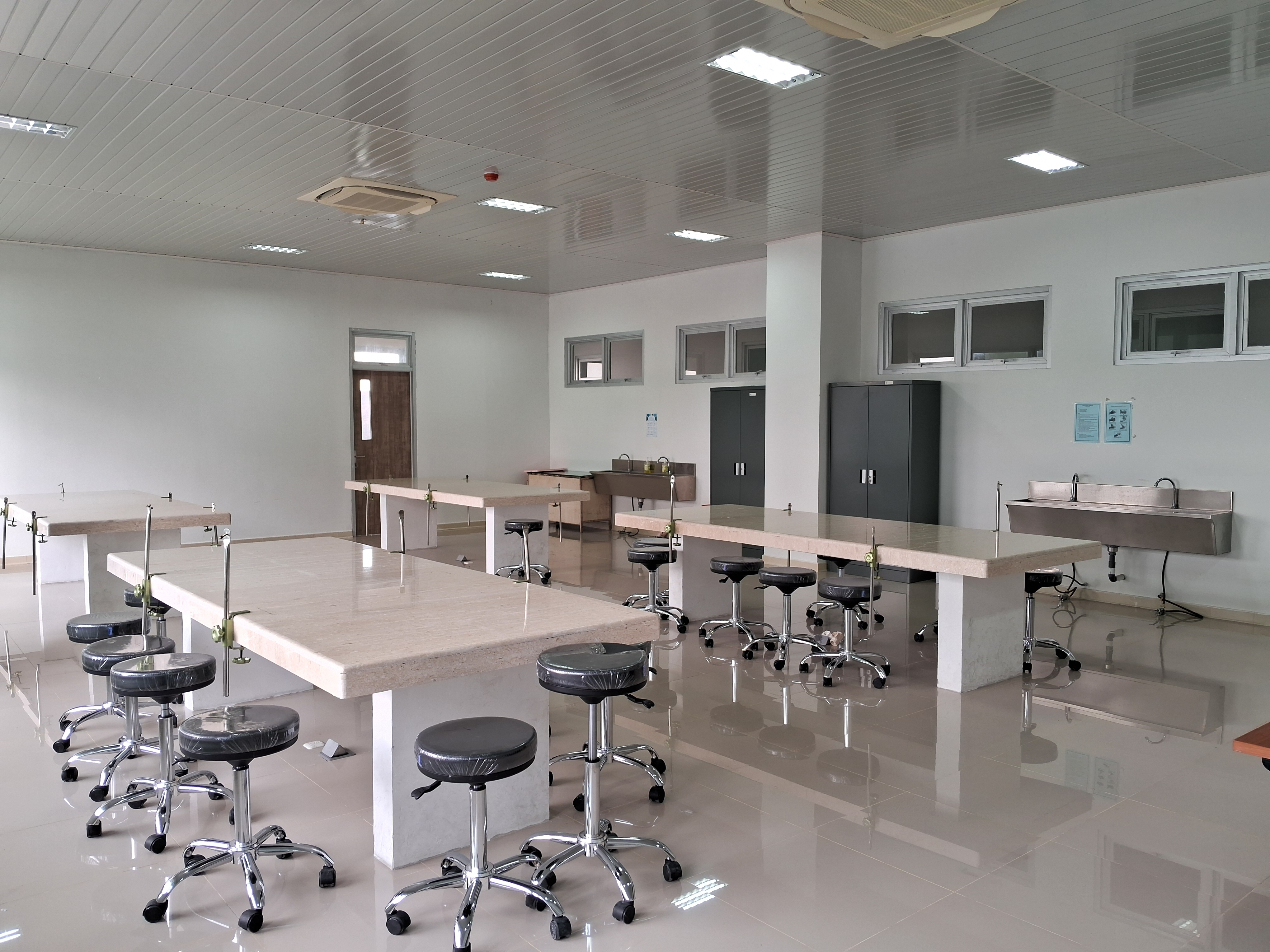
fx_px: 954
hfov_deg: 67.3
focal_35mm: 26
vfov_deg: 53.1
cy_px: 476
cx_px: 635
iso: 100
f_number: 1.8
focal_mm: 3.98
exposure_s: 1/50
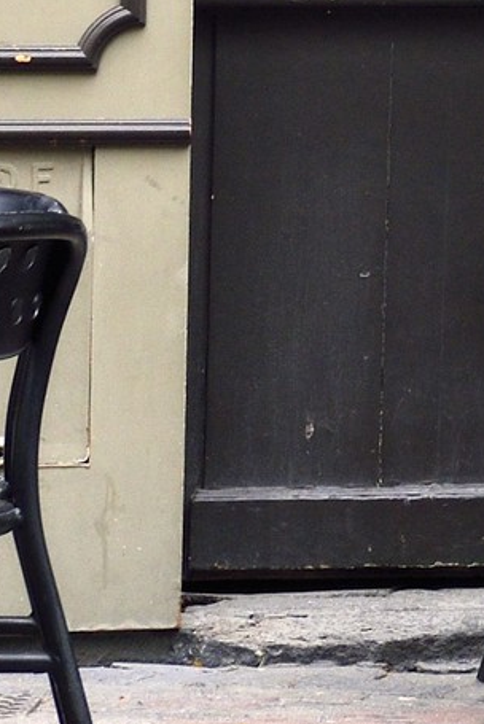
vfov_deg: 5.5
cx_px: 1266
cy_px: -627
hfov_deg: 3.7
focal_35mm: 369
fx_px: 7430
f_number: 7.1
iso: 800
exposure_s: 1/125
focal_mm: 70
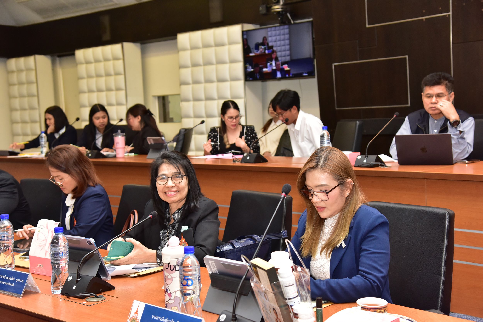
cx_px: 242
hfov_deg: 41.1
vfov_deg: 28.1
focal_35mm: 48
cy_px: 161
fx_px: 644
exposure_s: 1/100
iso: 2000
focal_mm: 48
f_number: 5
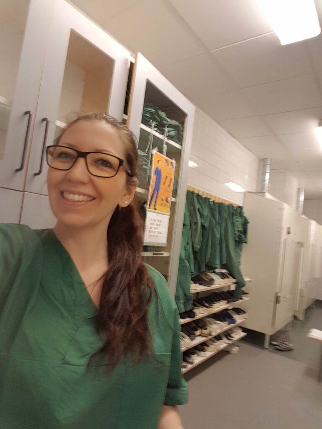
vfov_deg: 79.0
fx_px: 260
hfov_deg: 63.4
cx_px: 161
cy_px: 214
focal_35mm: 21
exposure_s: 1/33
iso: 64
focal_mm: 2.1
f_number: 1.7
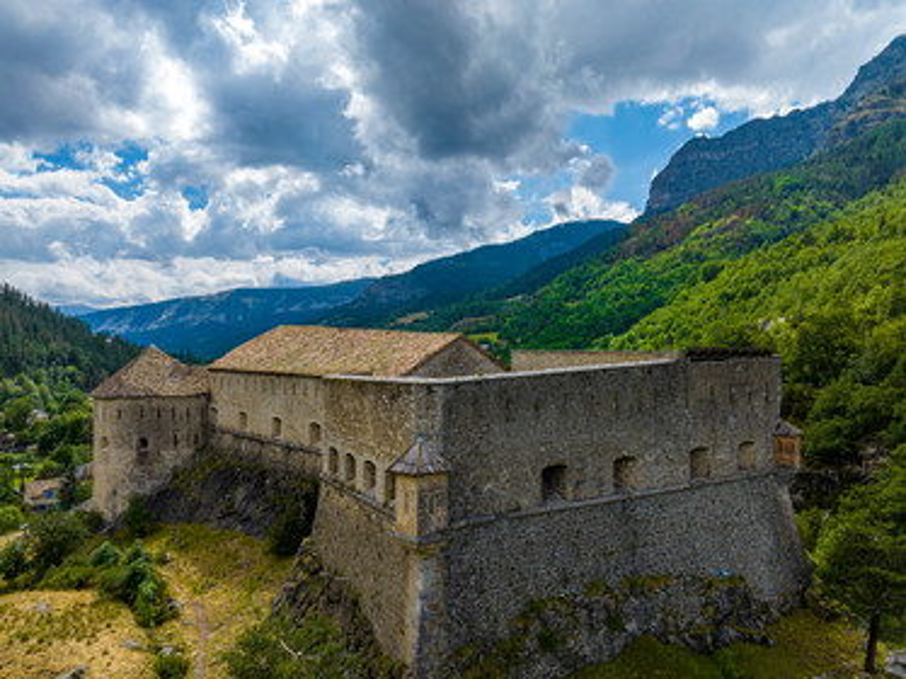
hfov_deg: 71.6
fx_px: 628
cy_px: 340
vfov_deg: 56.8
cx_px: 453
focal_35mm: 24
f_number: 9
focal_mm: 12.3
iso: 200
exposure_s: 1/400
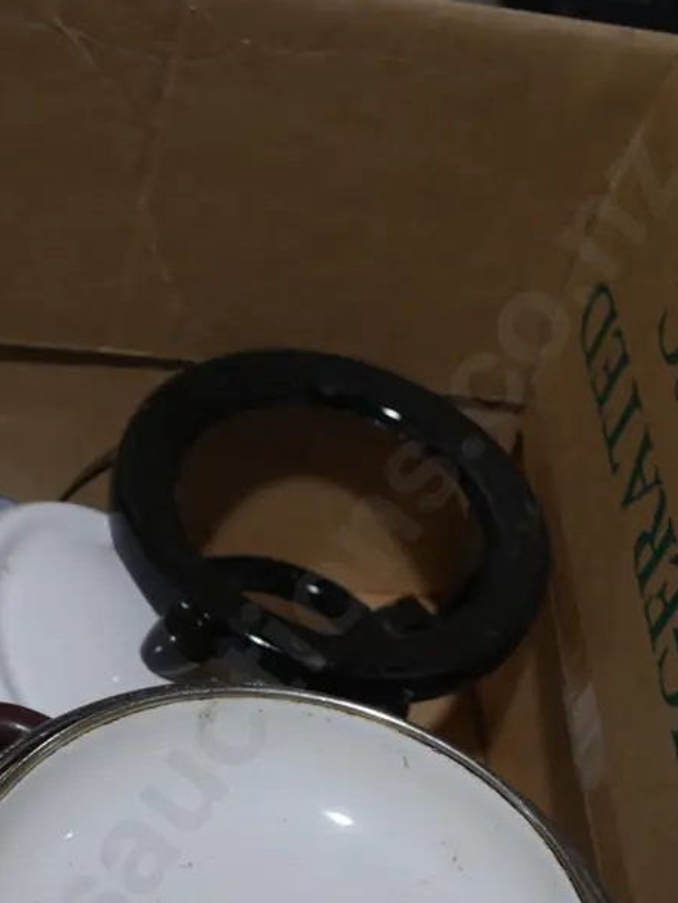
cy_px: 780
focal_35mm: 87
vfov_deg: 22.1
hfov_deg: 16.9
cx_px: 191
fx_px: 2271
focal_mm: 25
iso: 200
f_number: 5.3
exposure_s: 1/100
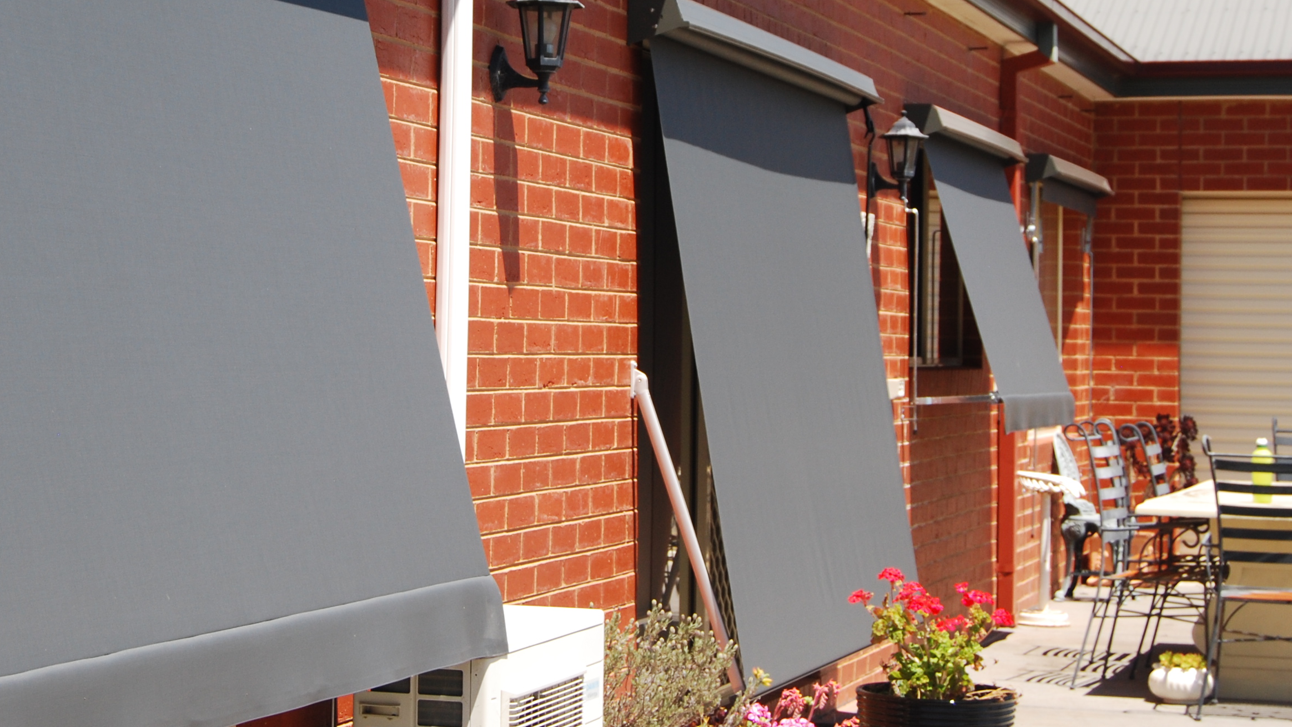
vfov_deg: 13.5
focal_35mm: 89
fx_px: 3049
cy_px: 189
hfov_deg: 23.8
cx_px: 448
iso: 200
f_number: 5.6
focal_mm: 34
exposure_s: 1/125
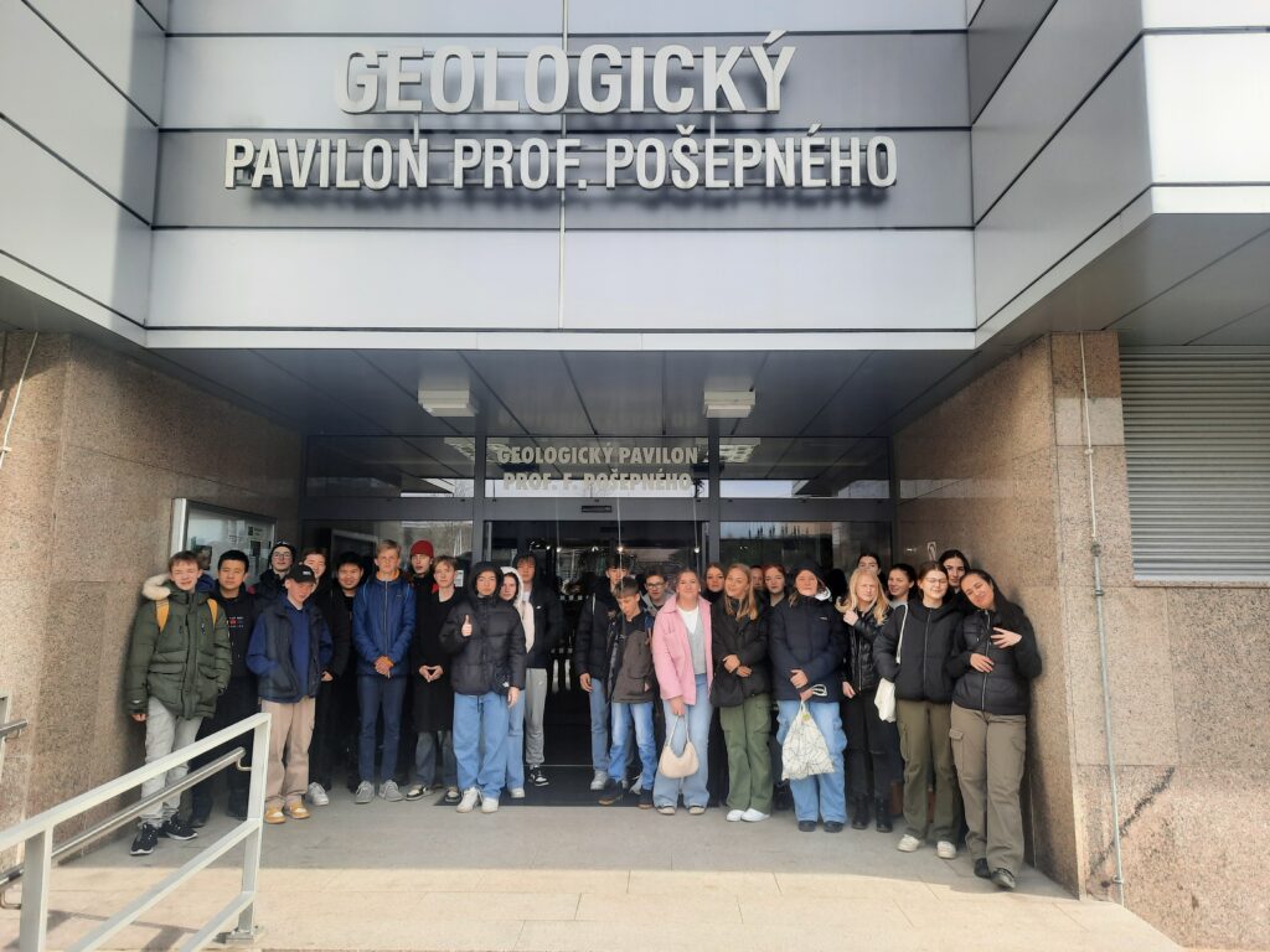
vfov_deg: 54.9
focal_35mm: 25
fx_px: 917
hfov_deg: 69.4
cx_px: 635
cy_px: 476
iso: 32
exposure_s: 1/345
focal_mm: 4.6
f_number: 2
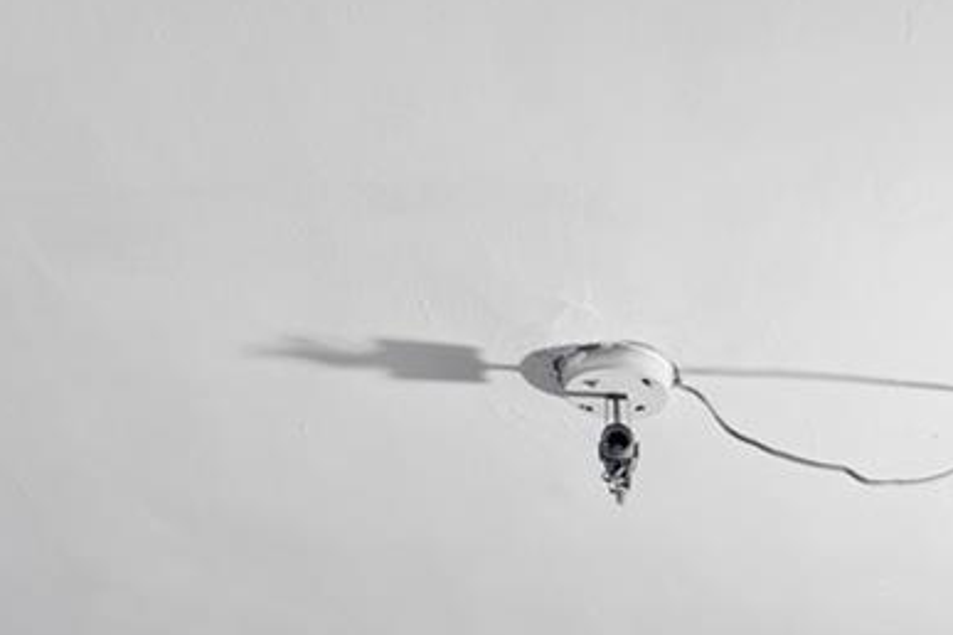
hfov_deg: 26.6
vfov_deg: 13.2
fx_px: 1959
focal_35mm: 74
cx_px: 820
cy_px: 1567
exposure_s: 1.6
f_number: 10
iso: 500
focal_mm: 14
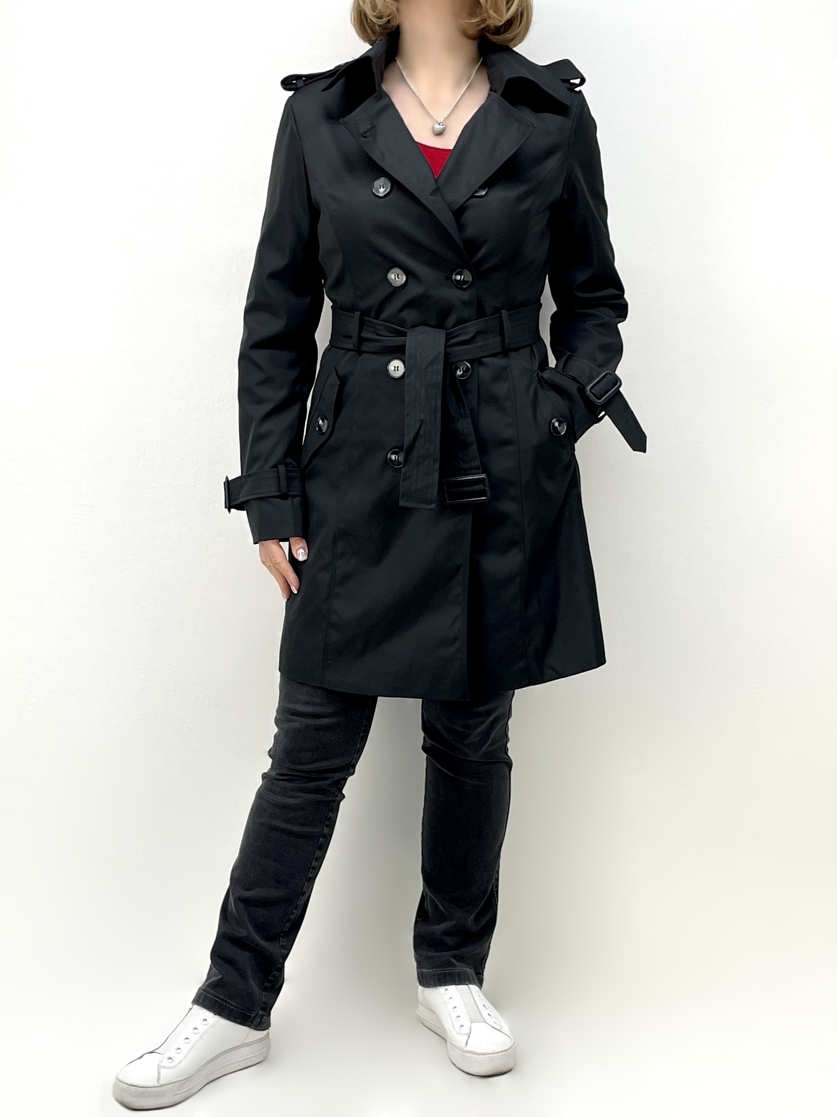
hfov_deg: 53.0
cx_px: 418
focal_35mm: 26
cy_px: 558
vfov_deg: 67.3
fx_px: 839
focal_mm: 4.2
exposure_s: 1/130
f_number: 1.6
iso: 32
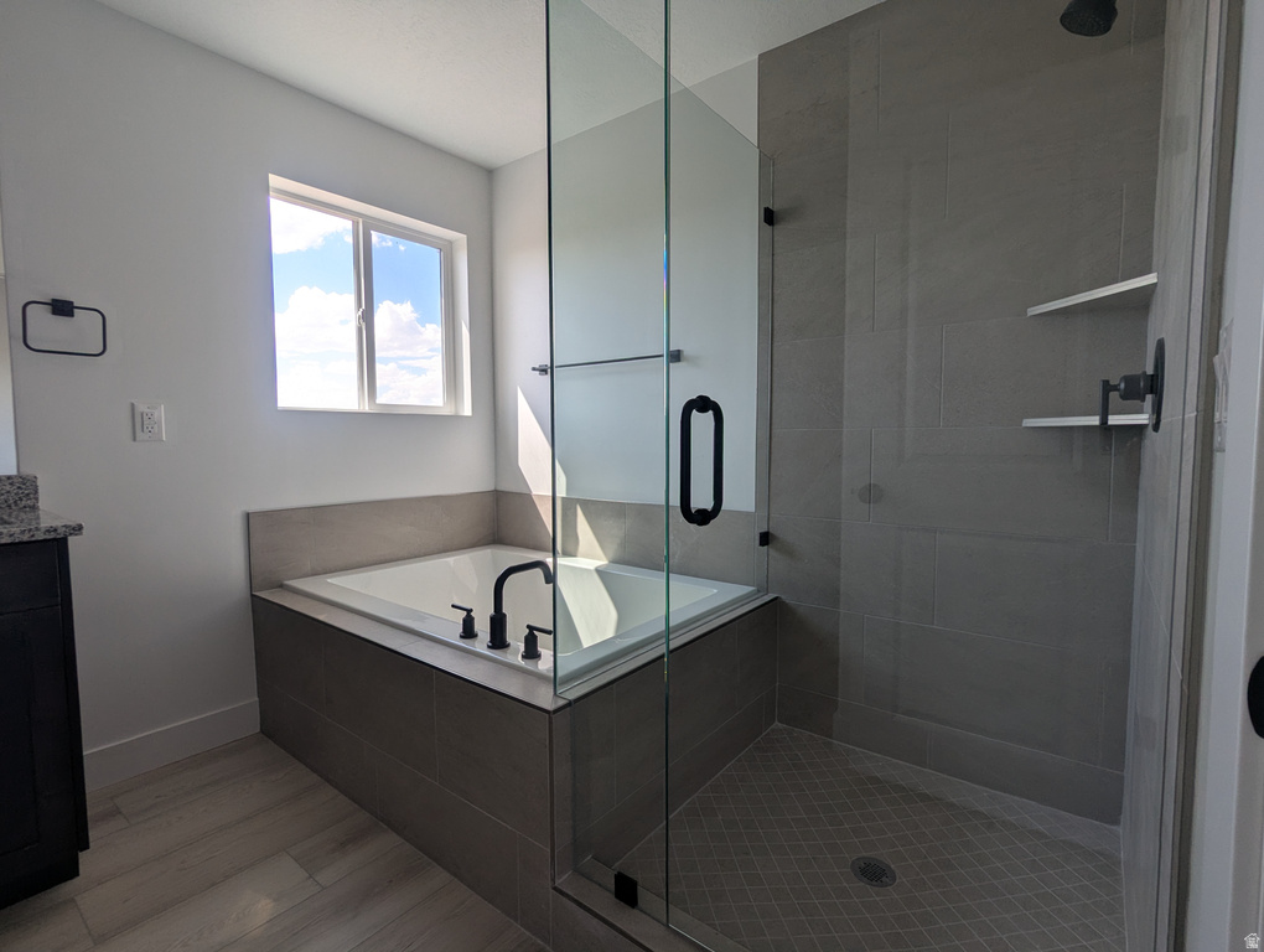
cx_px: 632
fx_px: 585
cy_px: 476
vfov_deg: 78.2
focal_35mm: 16
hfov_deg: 94.4
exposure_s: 1/441
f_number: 2.2
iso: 45
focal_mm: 2.35
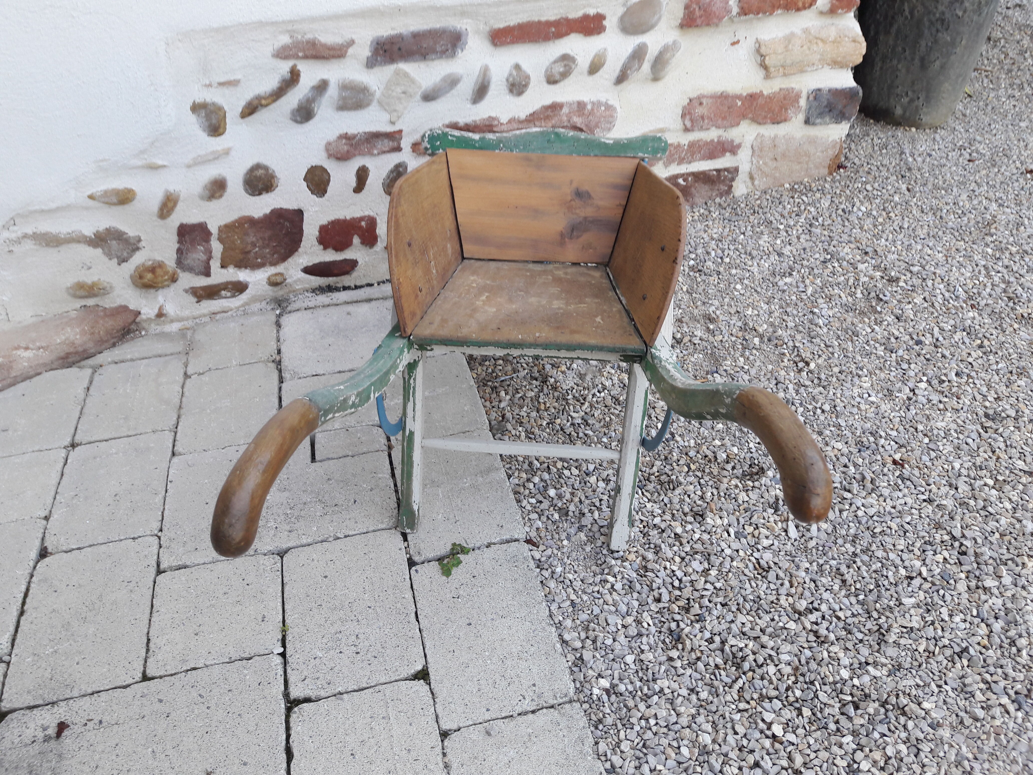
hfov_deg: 63.4
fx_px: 836
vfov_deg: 49.7
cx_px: 516
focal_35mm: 28
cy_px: 388
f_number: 1.9
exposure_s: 1/140
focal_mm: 3.7
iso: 40
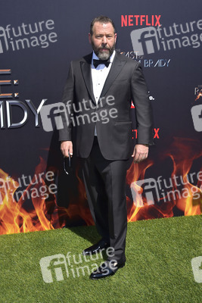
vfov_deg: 53.1
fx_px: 303
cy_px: 152
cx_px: 101
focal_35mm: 36
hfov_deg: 36.9
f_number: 8
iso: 200
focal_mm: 36
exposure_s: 1/250
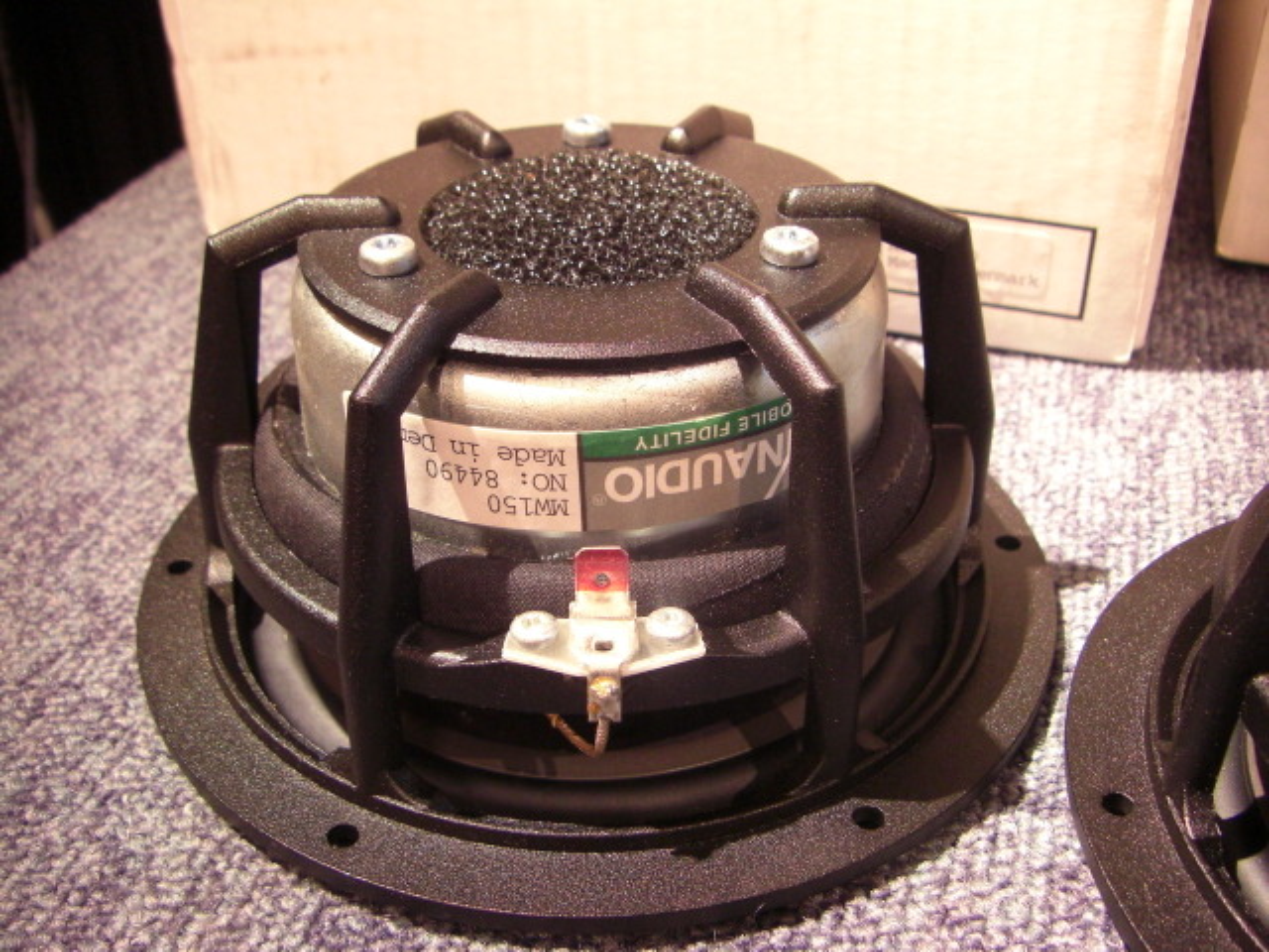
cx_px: 634
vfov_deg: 37.7
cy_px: 476
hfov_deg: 49.0
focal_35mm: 38
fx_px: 1393
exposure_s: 1/10
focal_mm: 6.3
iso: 200
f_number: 3.4
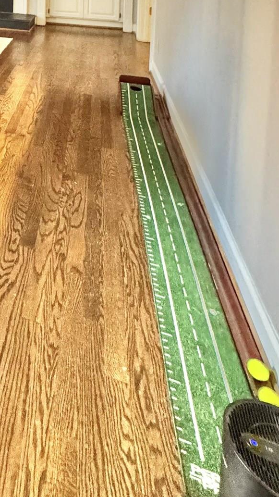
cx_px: -116
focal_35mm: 34
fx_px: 448
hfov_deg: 26.9
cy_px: -37
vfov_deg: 45.3
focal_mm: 2.22
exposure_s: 1/60
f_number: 2.2
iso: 800
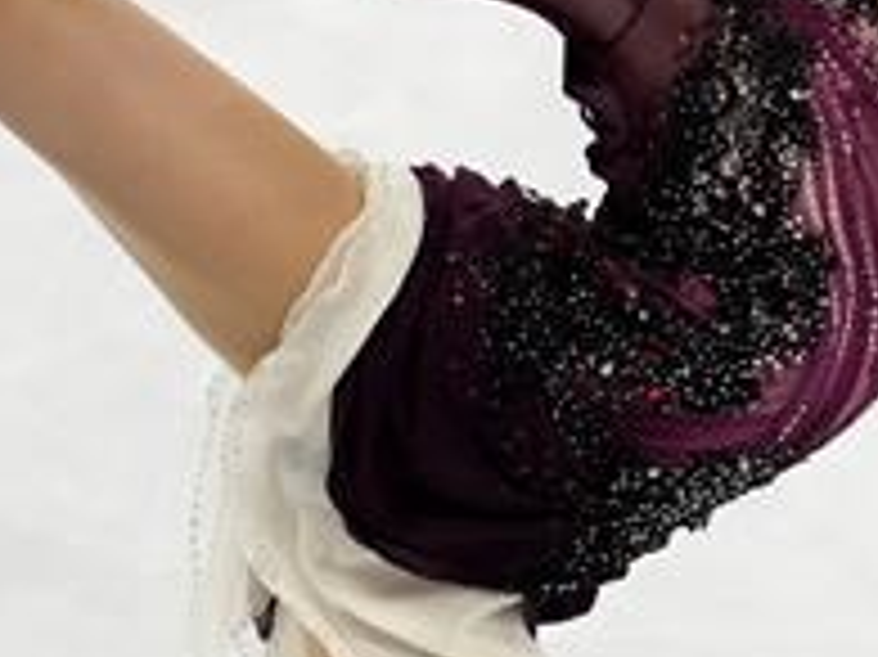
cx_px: 788
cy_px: 641
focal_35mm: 2023
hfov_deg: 1.0
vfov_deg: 0.7
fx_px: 51280
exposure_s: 1/4000
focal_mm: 400
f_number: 2.8
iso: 4000
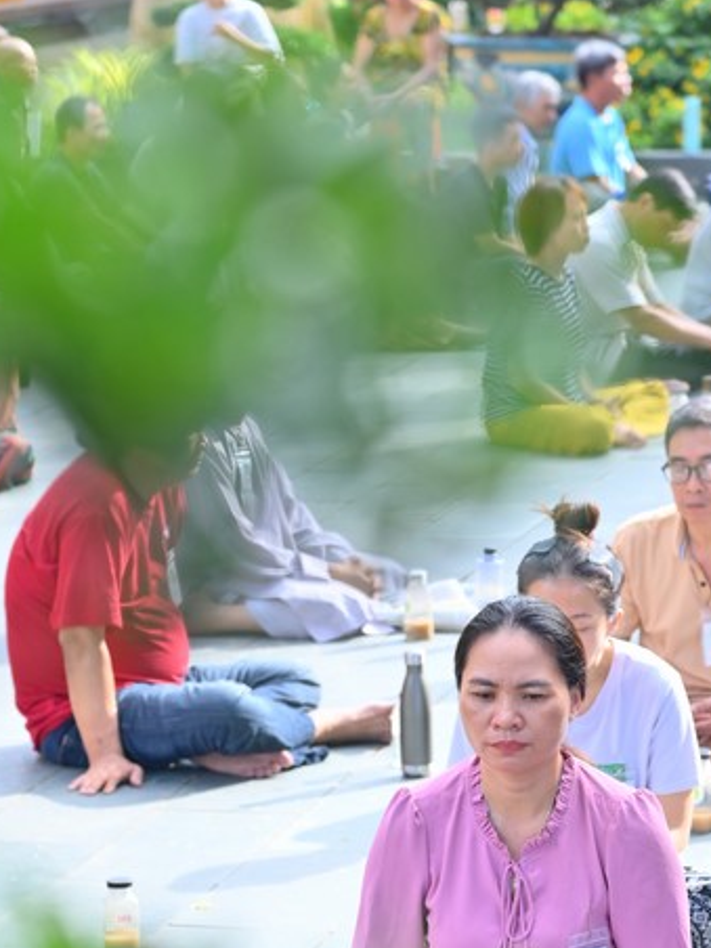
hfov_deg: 8.9
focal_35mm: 166
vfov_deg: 11.9
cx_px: 391
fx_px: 4546
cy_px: 656
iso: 200
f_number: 5.6
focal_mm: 120
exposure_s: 1/125
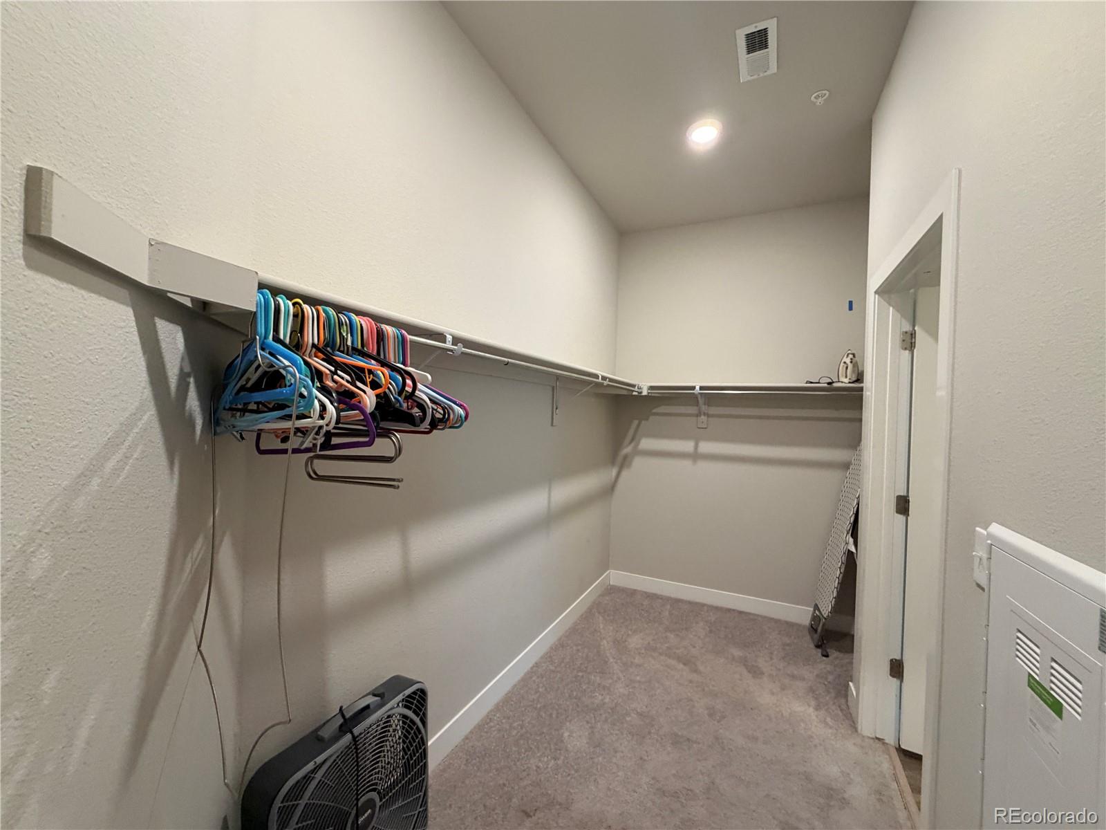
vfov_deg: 85.7
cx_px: 553
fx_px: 447
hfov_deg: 102.1
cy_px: 415
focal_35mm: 14
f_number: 2.2
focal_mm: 2.22
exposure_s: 1/60
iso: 400
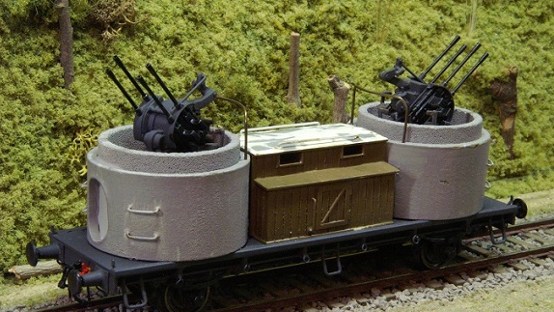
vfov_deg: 11.5
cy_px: 168
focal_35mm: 105
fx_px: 1543
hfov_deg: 20.4
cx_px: 295
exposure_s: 1/1.67
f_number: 32
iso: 1600
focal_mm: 60
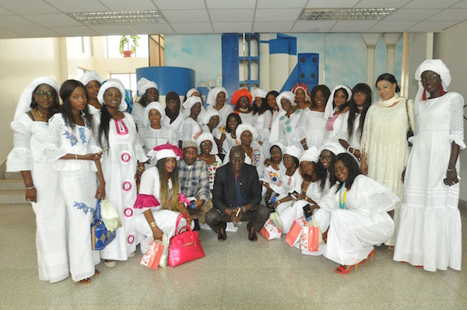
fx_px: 331
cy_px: 155
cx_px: 234
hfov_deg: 70.5
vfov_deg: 50.3
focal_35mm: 26
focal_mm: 17
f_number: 5
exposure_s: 1/125
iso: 1600
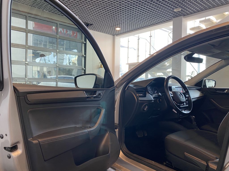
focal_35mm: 26
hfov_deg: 67.3
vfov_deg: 53.1
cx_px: 114
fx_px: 172
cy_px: 86
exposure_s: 1/50
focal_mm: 4.25
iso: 64
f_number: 1.8
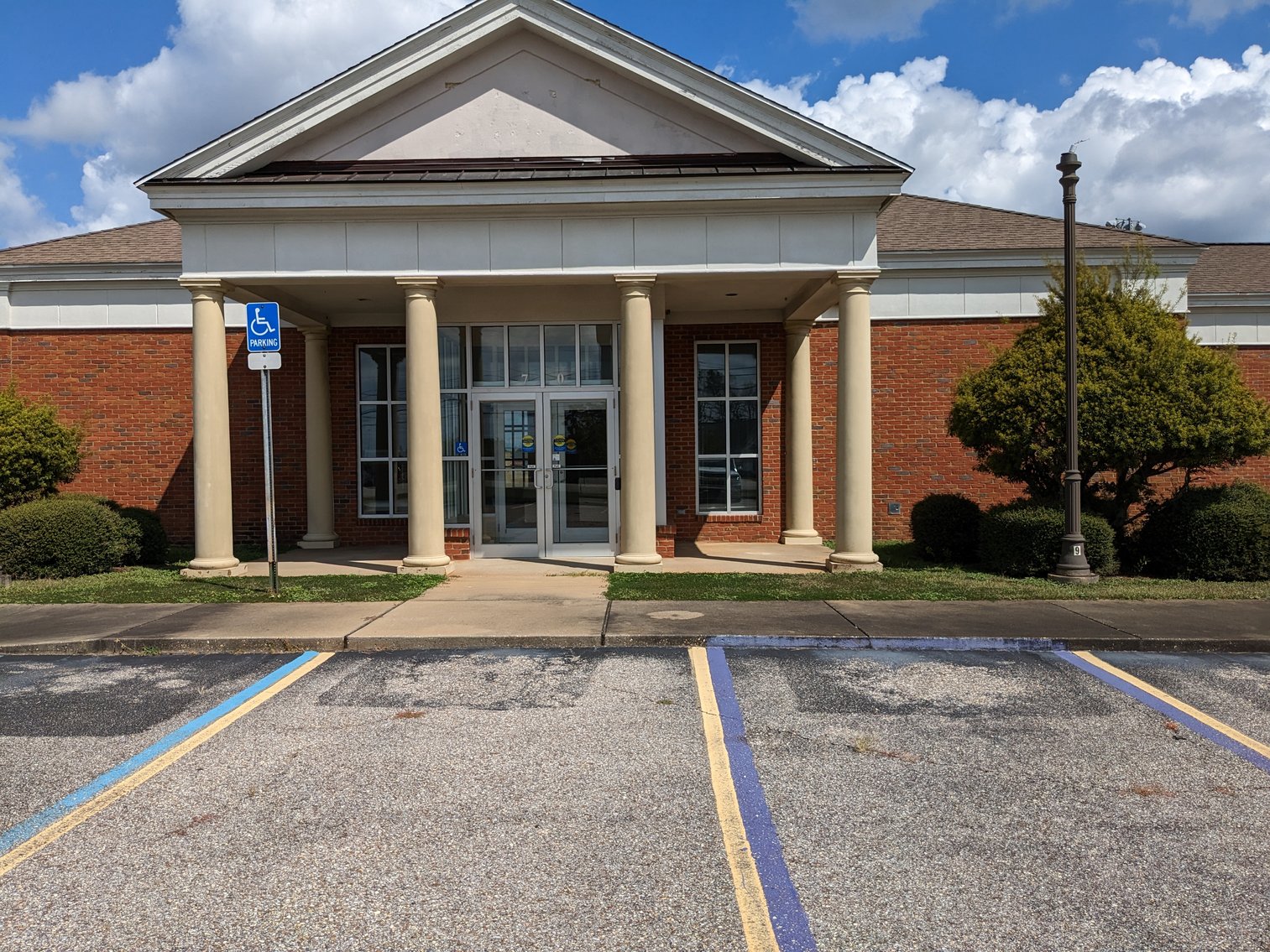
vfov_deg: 51.4
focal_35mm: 27
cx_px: 635
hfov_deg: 65.3
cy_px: 476
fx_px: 991
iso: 56
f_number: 1.73
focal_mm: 4.38
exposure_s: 1/5848
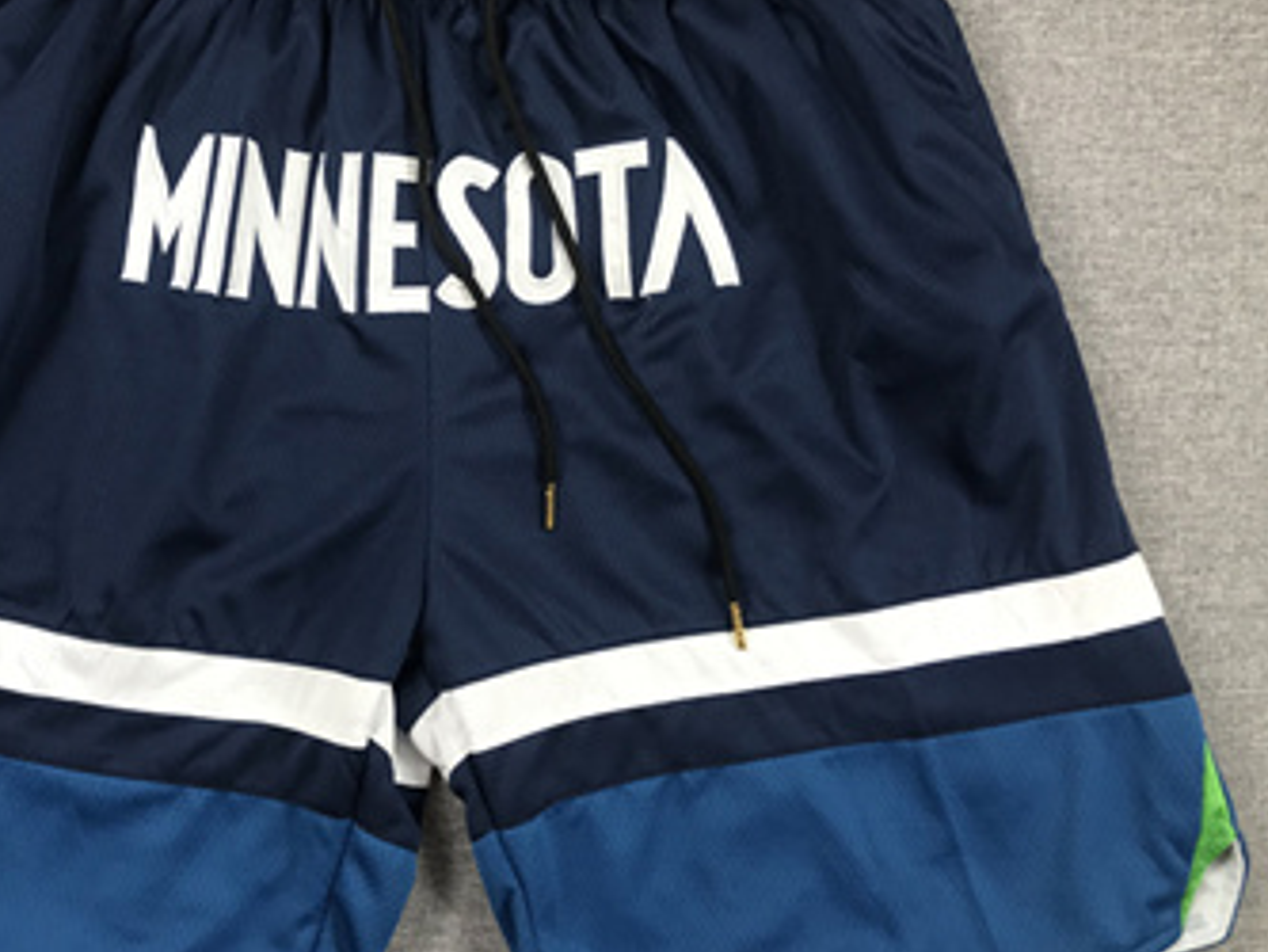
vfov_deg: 34.3
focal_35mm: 42
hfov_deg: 44.2
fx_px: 1539
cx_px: 426
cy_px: 428
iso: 40
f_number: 1.8
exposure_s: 1/100
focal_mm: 3.99
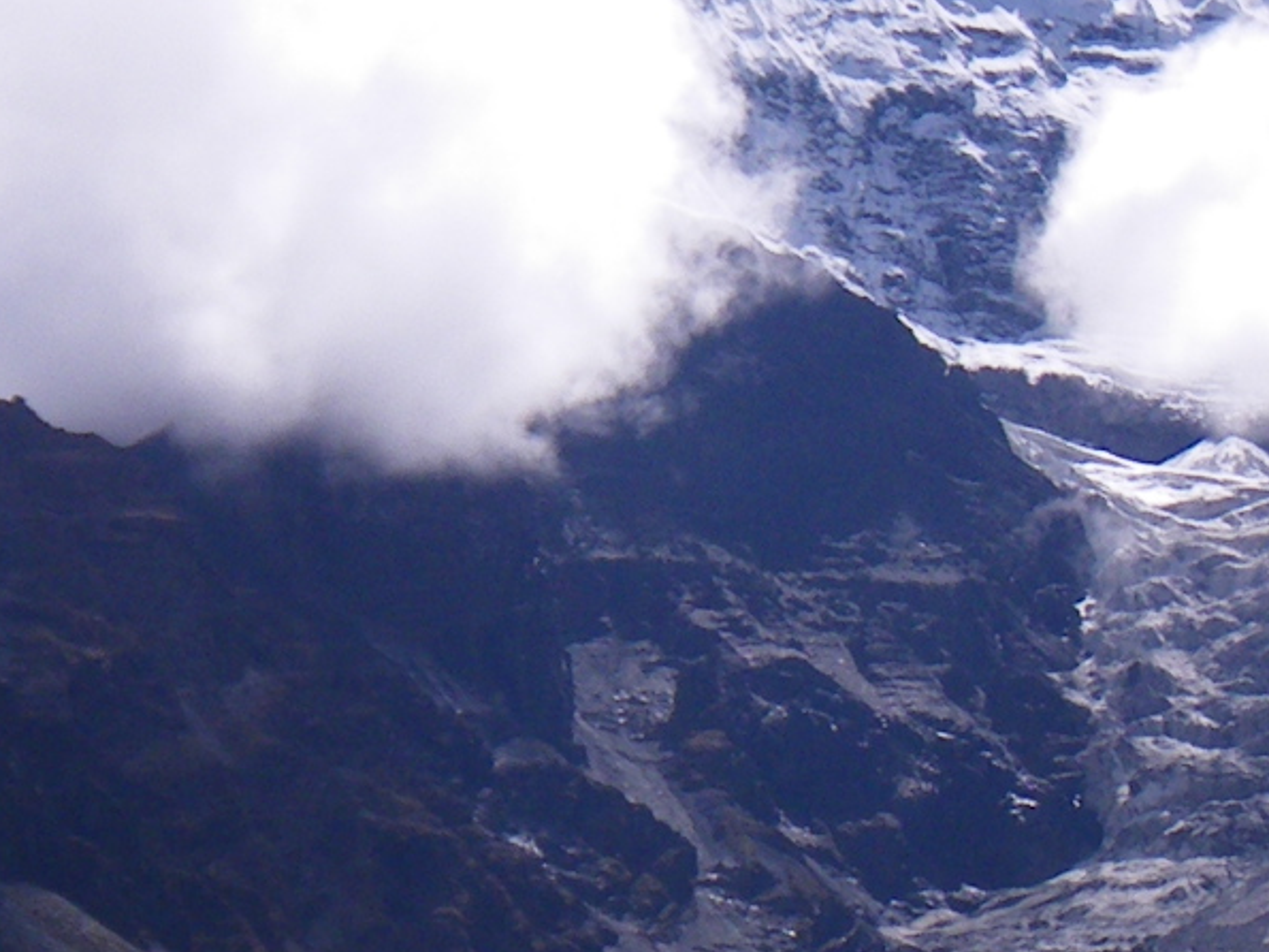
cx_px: 1337
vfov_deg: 8.1
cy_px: 675
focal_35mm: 183
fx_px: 6707
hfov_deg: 10.7
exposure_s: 1/500
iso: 50
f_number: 5
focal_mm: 7.5
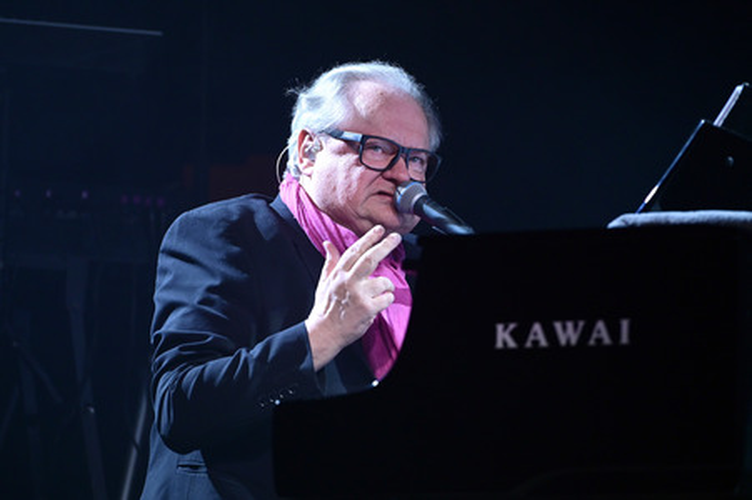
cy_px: 250
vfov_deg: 6.9
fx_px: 4175
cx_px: 376
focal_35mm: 200
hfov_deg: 10.3
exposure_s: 1/640
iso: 1600
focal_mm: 200
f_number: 4
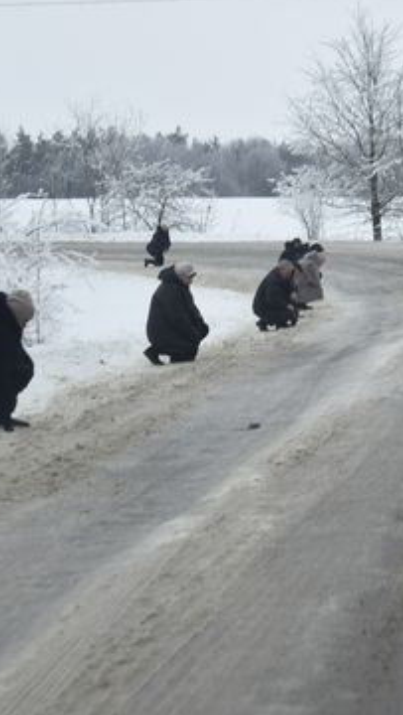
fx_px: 3415
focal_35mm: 180
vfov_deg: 11.9
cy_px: 372
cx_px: 427
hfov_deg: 6.7
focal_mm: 55
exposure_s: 1/160
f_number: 5.6
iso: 100
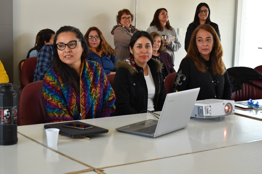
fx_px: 458
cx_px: 131
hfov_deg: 31.9
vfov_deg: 21.6
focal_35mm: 63
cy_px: 87
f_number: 5
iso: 400
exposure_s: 1/30
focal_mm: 42
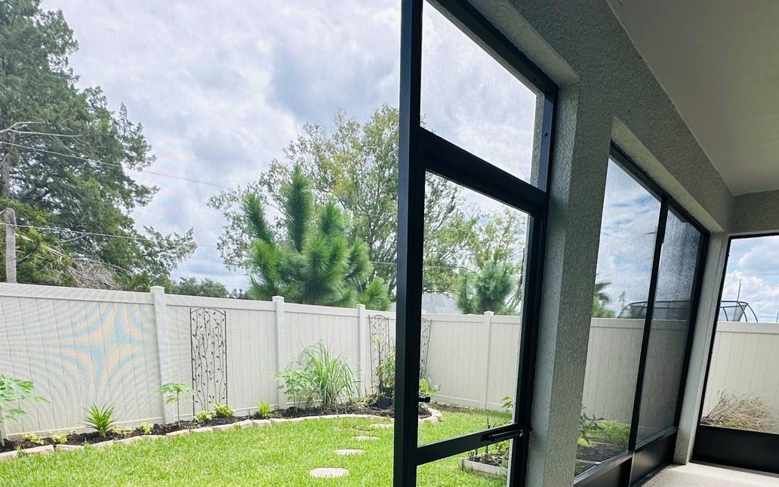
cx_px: 430
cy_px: 444
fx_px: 488
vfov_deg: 47.3
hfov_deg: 76.9
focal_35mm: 23
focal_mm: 2.22
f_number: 2.2
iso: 40
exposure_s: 1/365
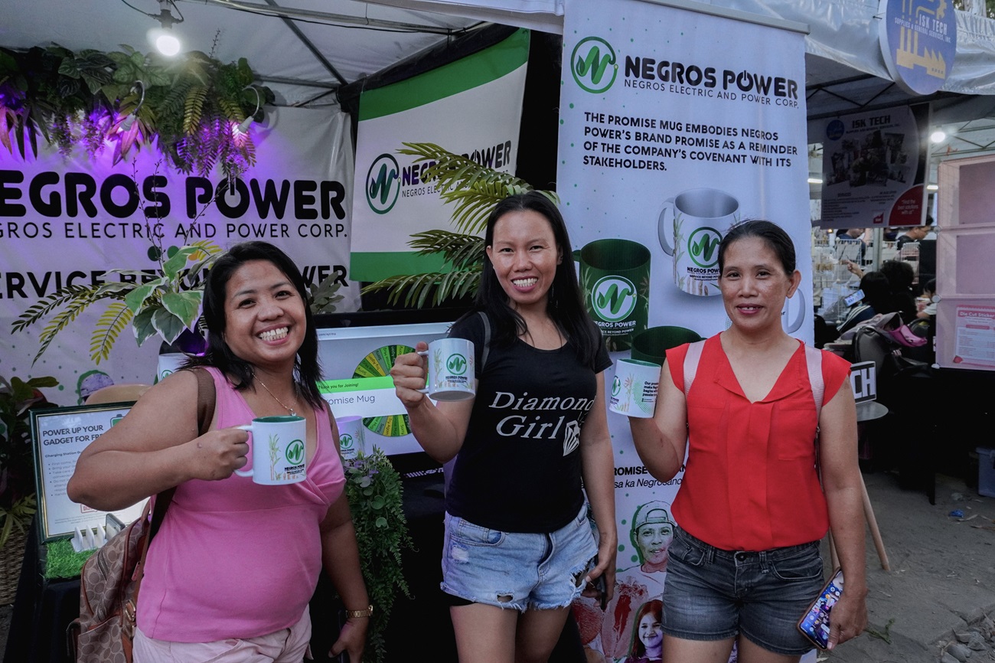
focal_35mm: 30
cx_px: 498
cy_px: 332
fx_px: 829
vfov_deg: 43.6
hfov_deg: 61.9
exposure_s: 1/60
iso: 1250
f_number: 5.6
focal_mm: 20
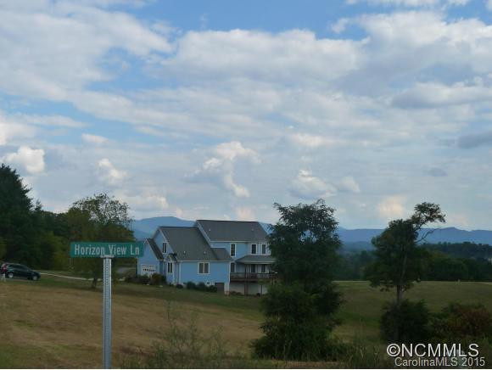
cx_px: 246
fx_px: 740
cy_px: 185
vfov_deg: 28.1
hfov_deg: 36.8
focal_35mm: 52
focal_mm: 6.3
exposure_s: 1/1000
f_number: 3.8
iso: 160
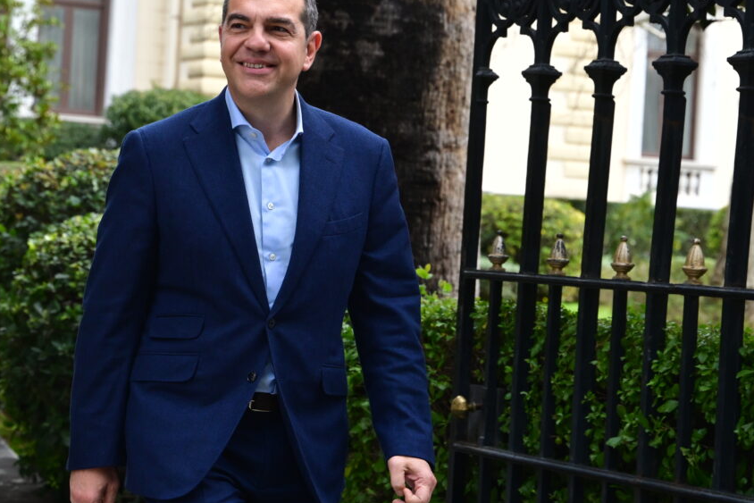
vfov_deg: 10.7
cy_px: 234
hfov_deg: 16.0
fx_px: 2681
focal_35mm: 128
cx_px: 276
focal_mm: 60
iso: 800
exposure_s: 1/640
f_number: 5
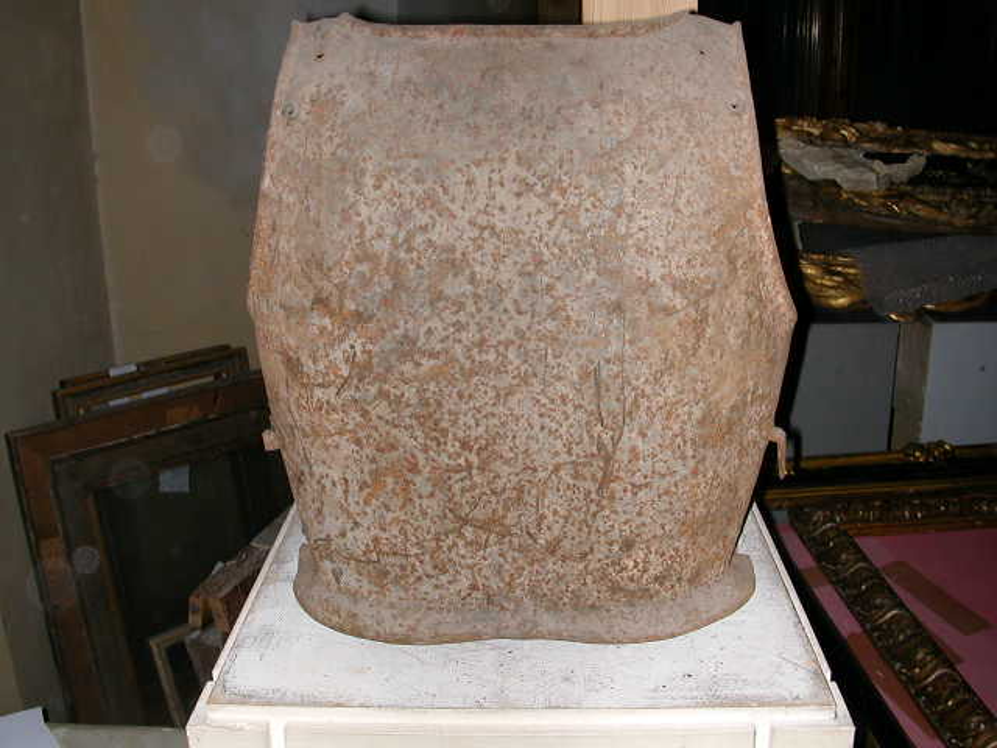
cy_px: 374
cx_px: 498
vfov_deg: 38.7
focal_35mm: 37
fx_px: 1066
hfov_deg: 50.1
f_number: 4.5
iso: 100
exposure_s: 1/59.9
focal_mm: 5.6
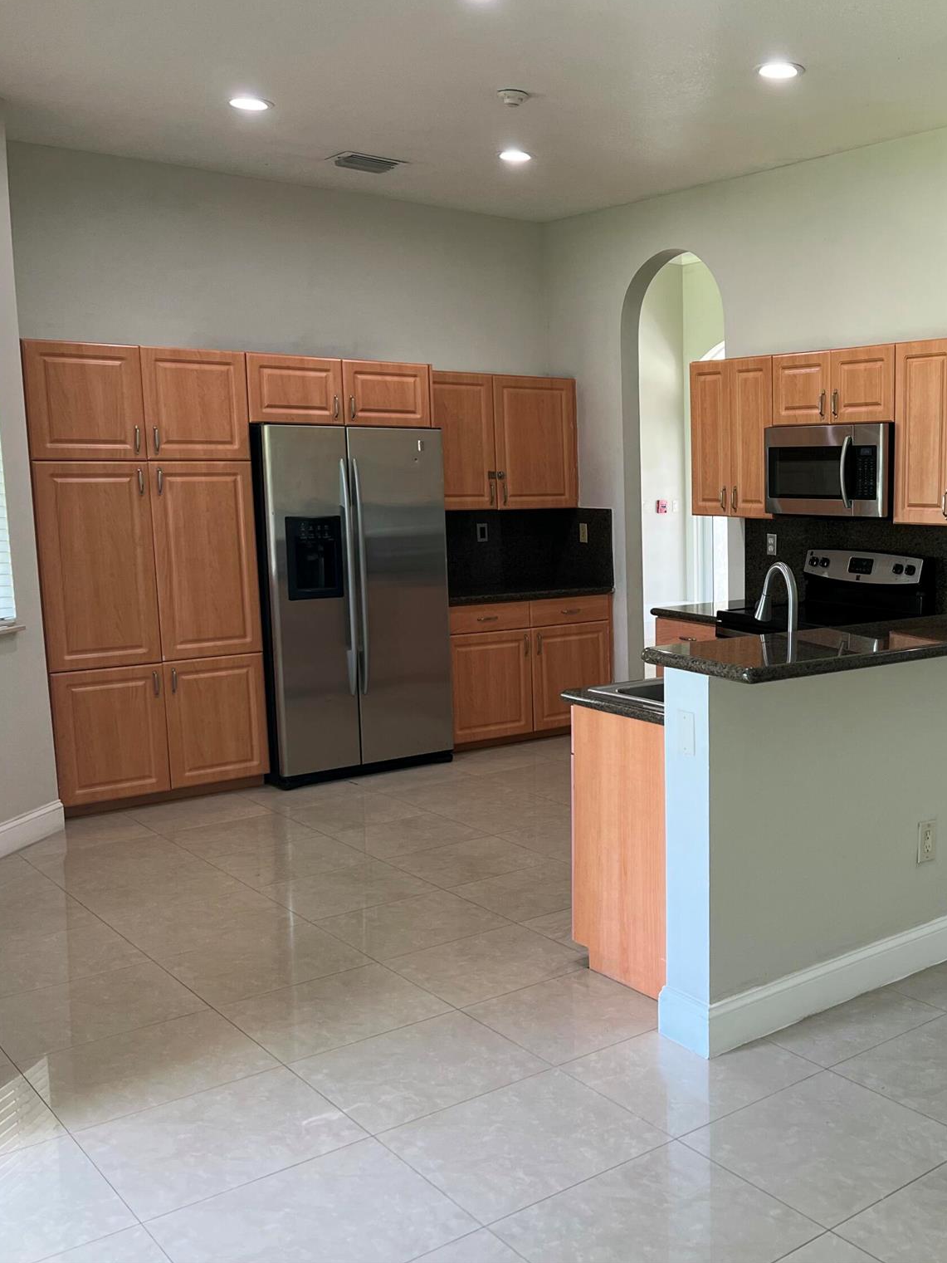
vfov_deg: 52.6
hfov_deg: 38.8
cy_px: 628
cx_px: 789
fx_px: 1276
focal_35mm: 35
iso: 100
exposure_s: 1/120
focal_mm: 5.7
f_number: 1.5
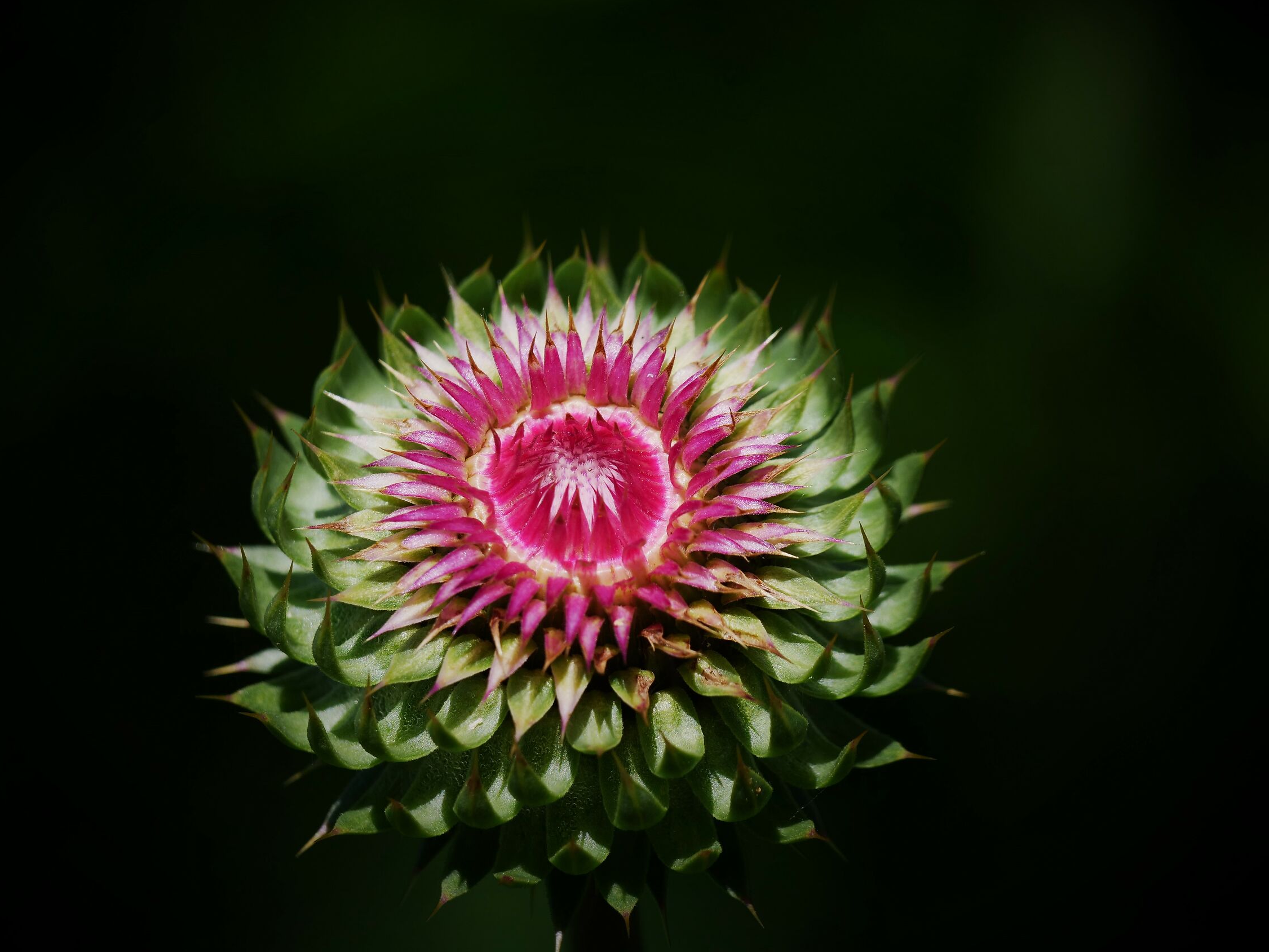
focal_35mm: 853
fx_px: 31269
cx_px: 602
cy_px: 486
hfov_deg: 2.3
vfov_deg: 1.7
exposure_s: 1/1000
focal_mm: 400
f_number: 6.3
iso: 200
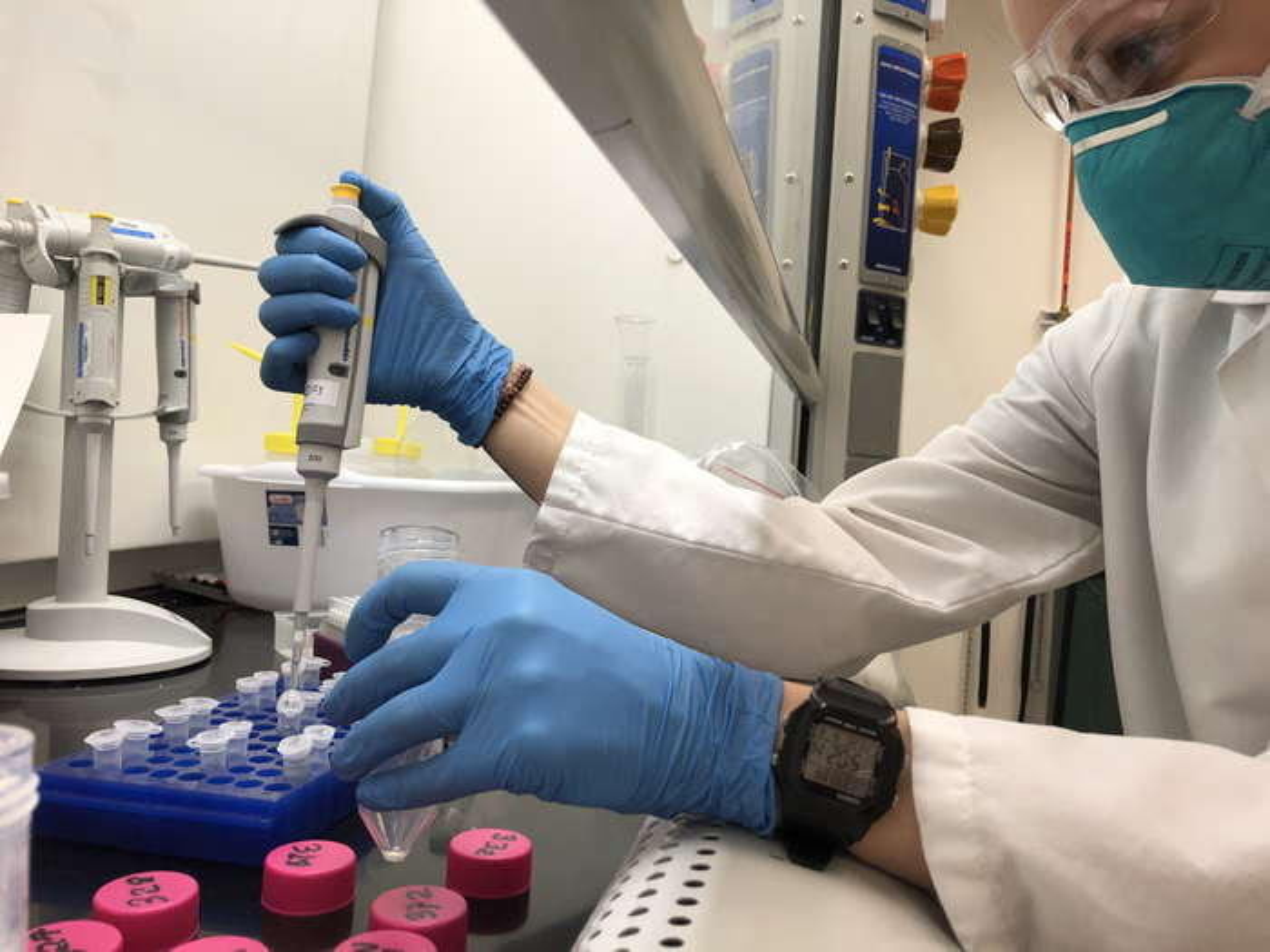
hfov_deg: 63.4
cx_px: 635
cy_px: 476
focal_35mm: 28
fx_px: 1027
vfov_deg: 49.7
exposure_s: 1/120
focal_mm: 3.99
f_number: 1.8
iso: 64
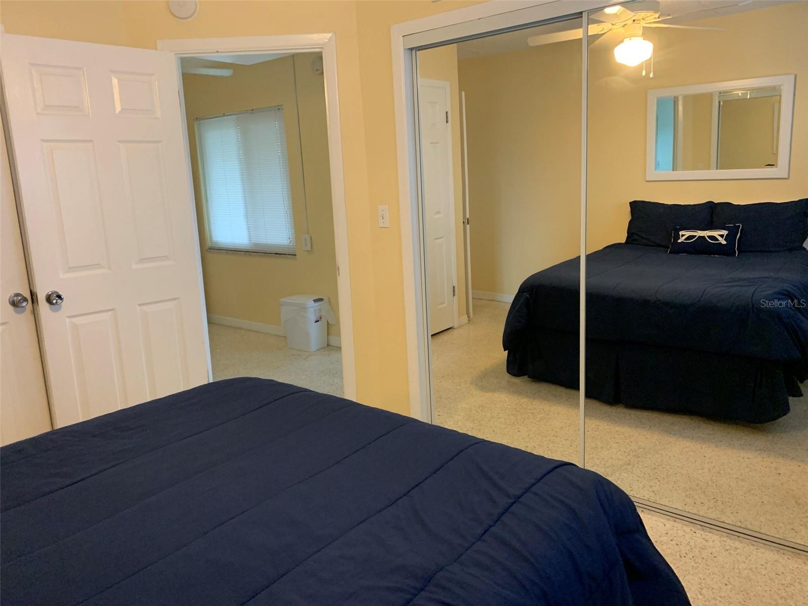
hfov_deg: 67.3
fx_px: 607
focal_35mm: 26
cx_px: 404
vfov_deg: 53.1
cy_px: 303
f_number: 1.8
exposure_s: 1/60
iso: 320
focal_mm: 4.25
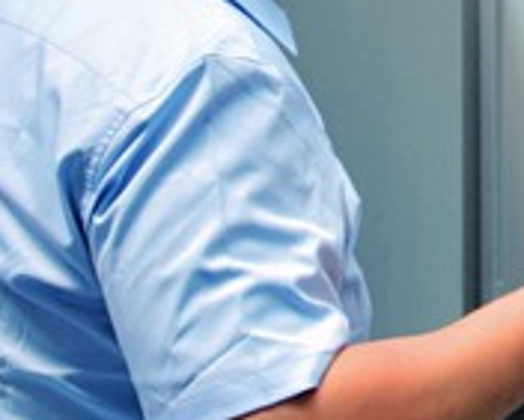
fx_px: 3460
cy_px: -101
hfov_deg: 8.5
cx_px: 801
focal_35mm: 223
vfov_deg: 6.9
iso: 640
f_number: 4.2
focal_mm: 30
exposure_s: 1/125
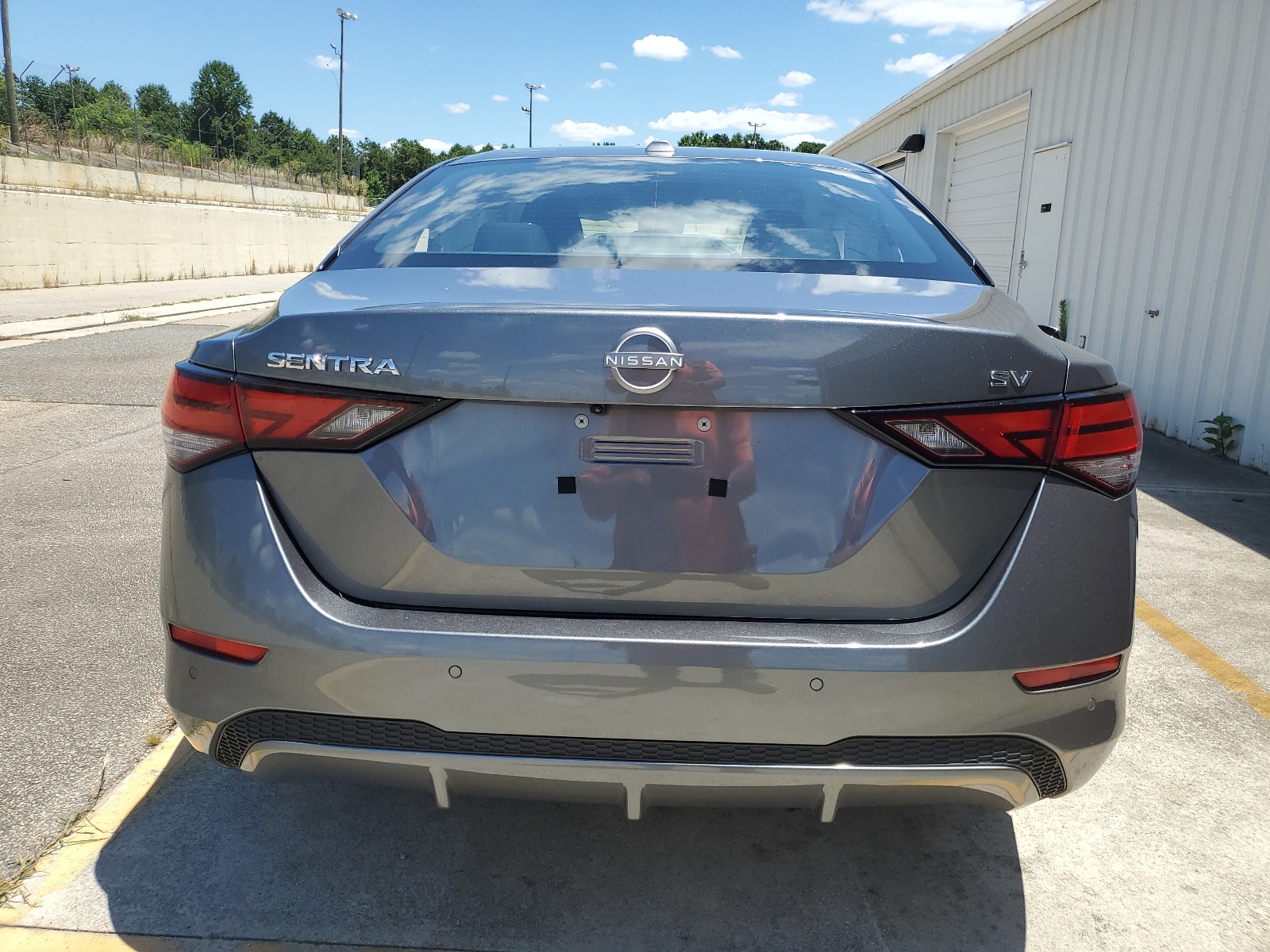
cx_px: 635
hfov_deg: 67.3
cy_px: 476
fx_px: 954
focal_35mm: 26
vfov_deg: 53.1
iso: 50
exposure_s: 1/2500
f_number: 1.5
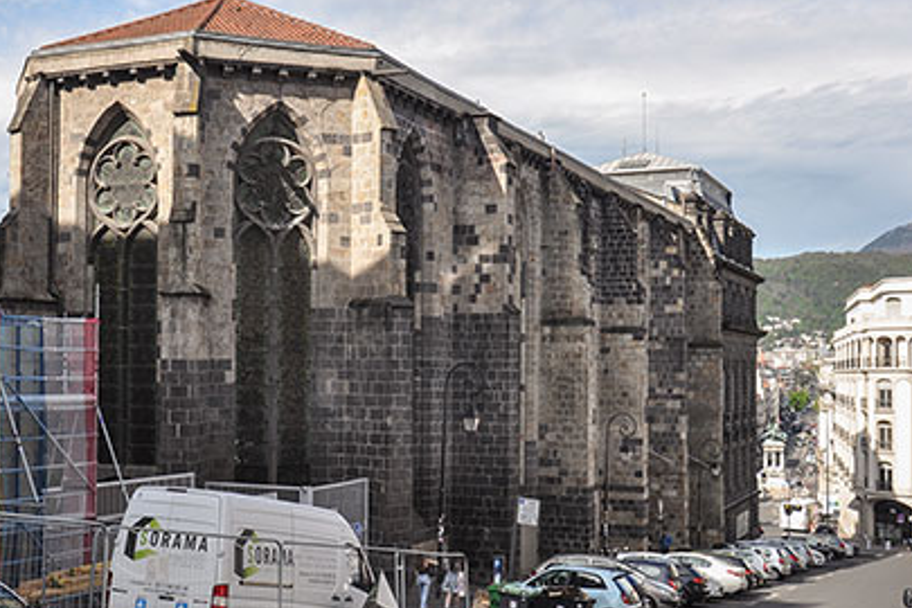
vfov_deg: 33.4
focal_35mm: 40
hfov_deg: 48.5
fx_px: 1013
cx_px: 441
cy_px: 293
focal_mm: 24
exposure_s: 1/125
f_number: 11
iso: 200
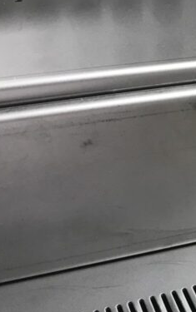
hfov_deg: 14.9
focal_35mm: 81
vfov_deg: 25.5
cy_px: 163
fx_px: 691
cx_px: 299
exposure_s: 1/33
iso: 32
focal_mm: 3.99
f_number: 1.8
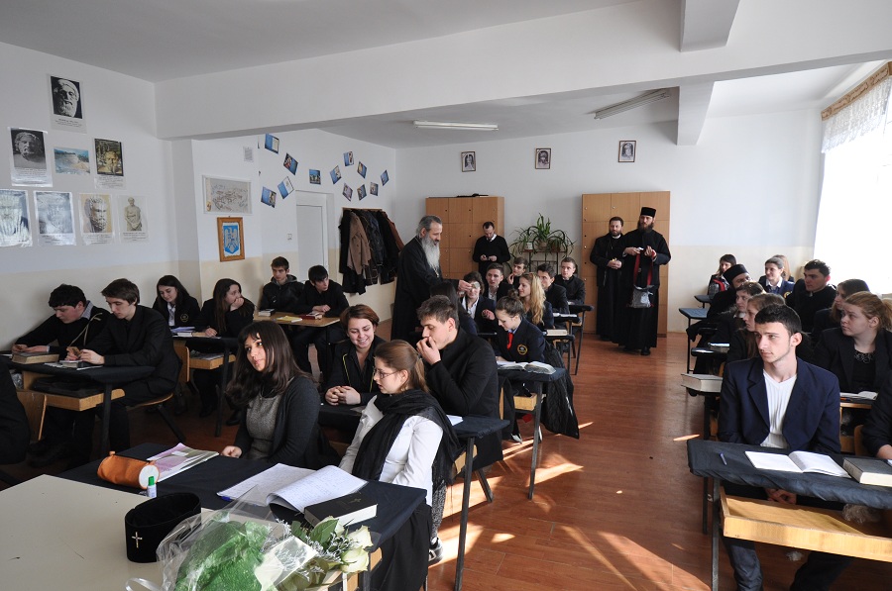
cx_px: 446
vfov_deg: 56.0
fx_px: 557
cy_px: 296
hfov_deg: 77.4
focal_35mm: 22
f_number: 5.6
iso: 640
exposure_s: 1/125
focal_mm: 15
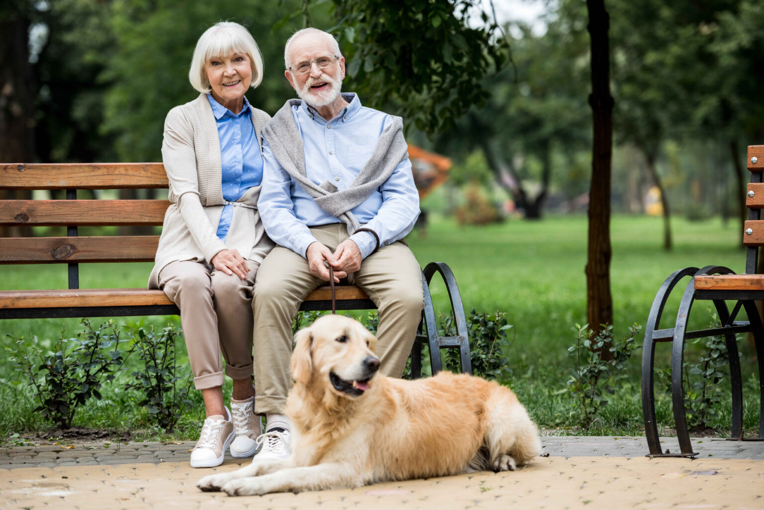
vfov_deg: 11.0
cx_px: 382
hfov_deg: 16.4
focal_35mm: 125
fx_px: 2653
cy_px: 255
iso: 250
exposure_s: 1/1000
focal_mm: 125
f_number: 3.5
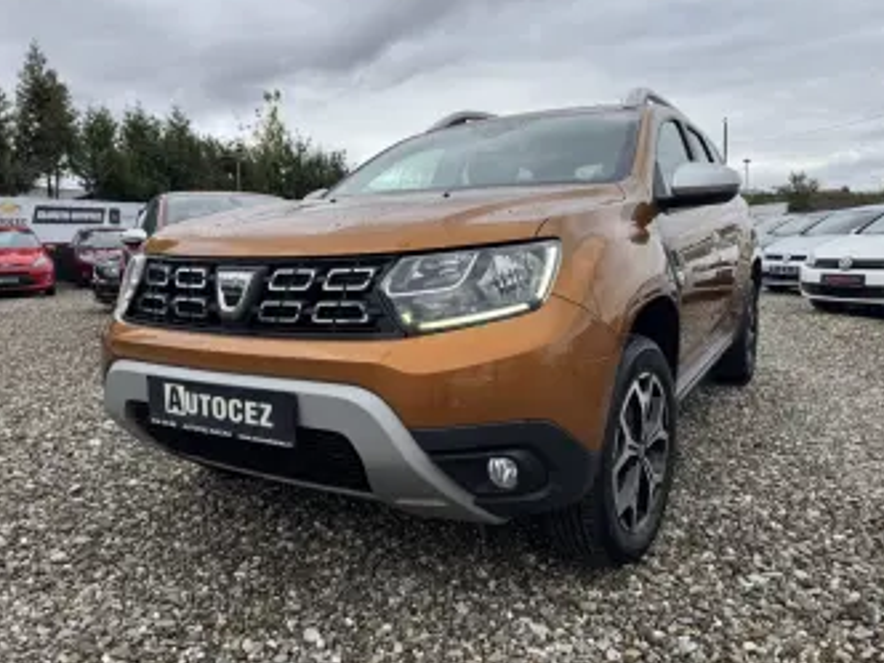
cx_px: 434
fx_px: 664
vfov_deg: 53.1
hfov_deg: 67.3
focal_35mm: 26
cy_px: 320
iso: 80
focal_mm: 6.76
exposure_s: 1/966
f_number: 1.78
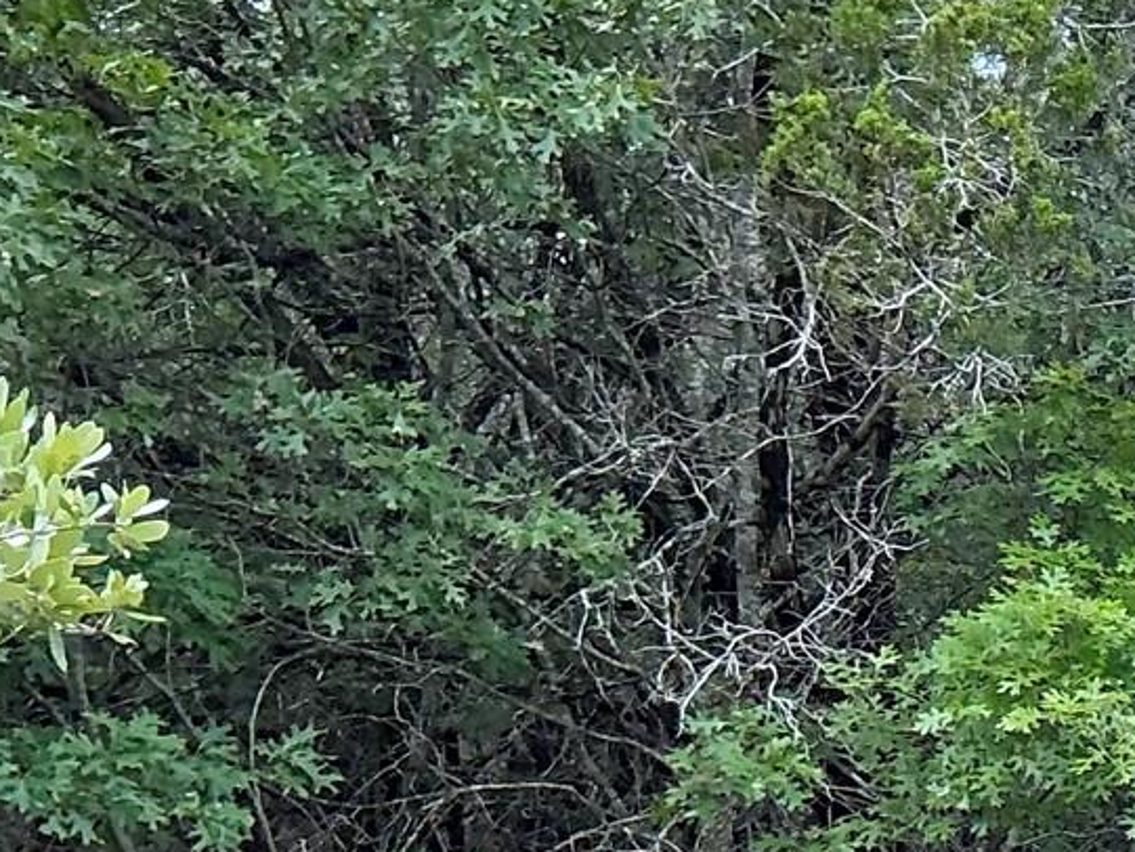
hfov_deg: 15.8
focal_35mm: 106
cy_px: 760
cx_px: 2037
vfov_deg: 13.8
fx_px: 3476
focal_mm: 3
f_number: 1.8
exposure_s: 1/197
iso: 20
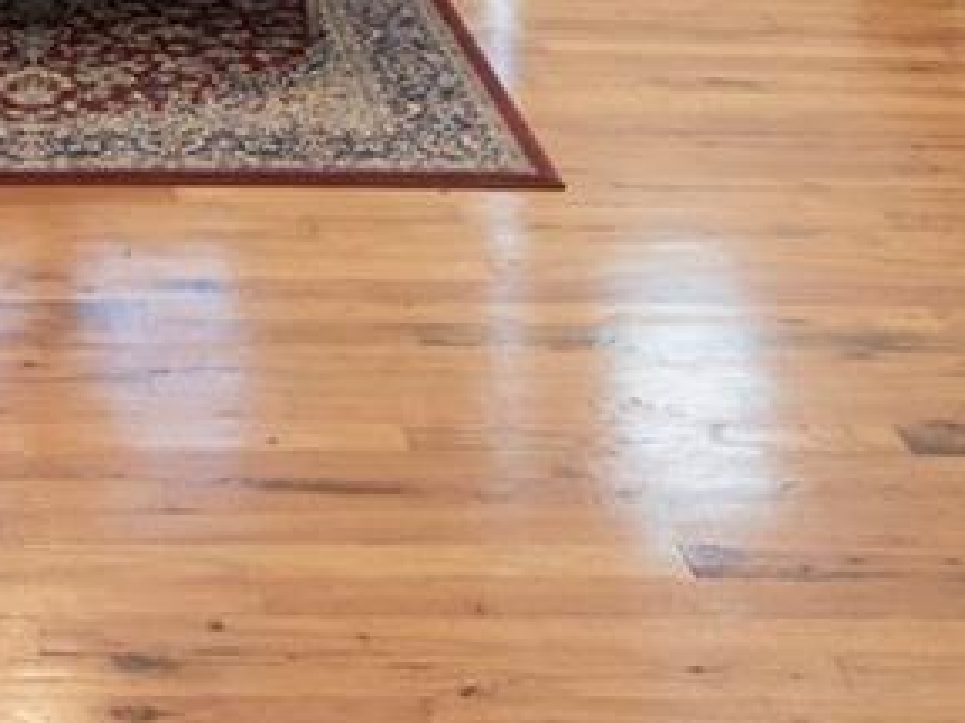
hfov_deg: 24.6
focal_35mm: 75
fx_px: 2090
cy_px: -580
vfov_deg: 16.4
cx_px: -30
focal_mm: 14
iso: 500
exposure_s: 1/10
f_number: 8
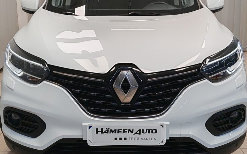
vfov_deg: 25.8
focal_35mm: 50
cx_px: 123
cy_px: 63
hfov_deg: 40.3
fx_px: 337
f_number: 1.6
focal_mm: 5.4
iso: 64
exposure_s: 1/150
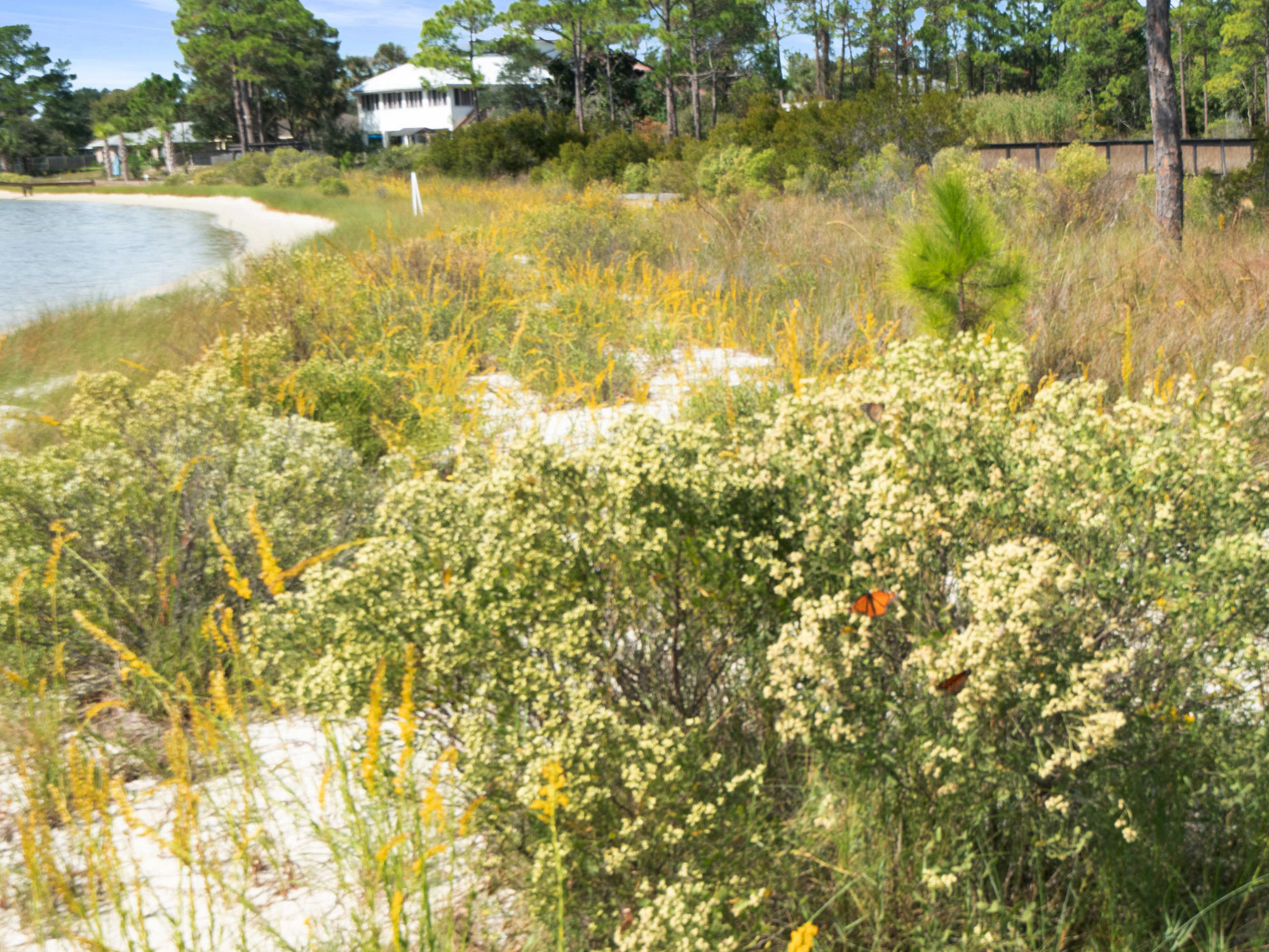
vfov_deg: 27.9
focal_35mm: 52
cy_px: 597
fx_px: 1906
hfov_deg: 36.0
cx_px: 944
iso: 320
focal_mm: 24
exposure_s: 1/400
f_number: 8
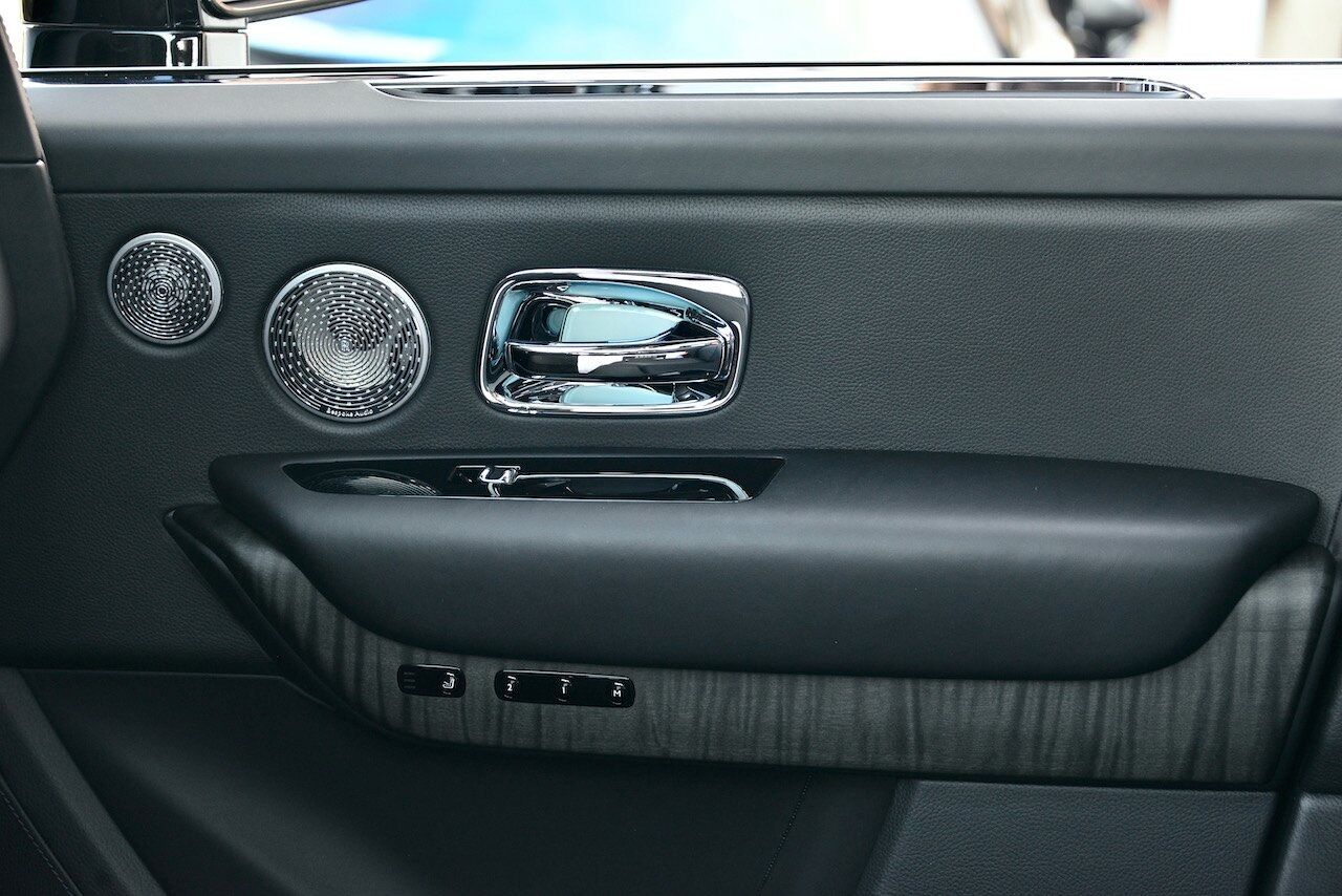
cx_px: 671
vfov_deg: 17.5
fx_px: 2908
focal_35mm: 78
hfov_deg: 26.0
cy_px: 448
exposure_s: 1/40
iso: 1000
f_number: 5
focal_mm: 78
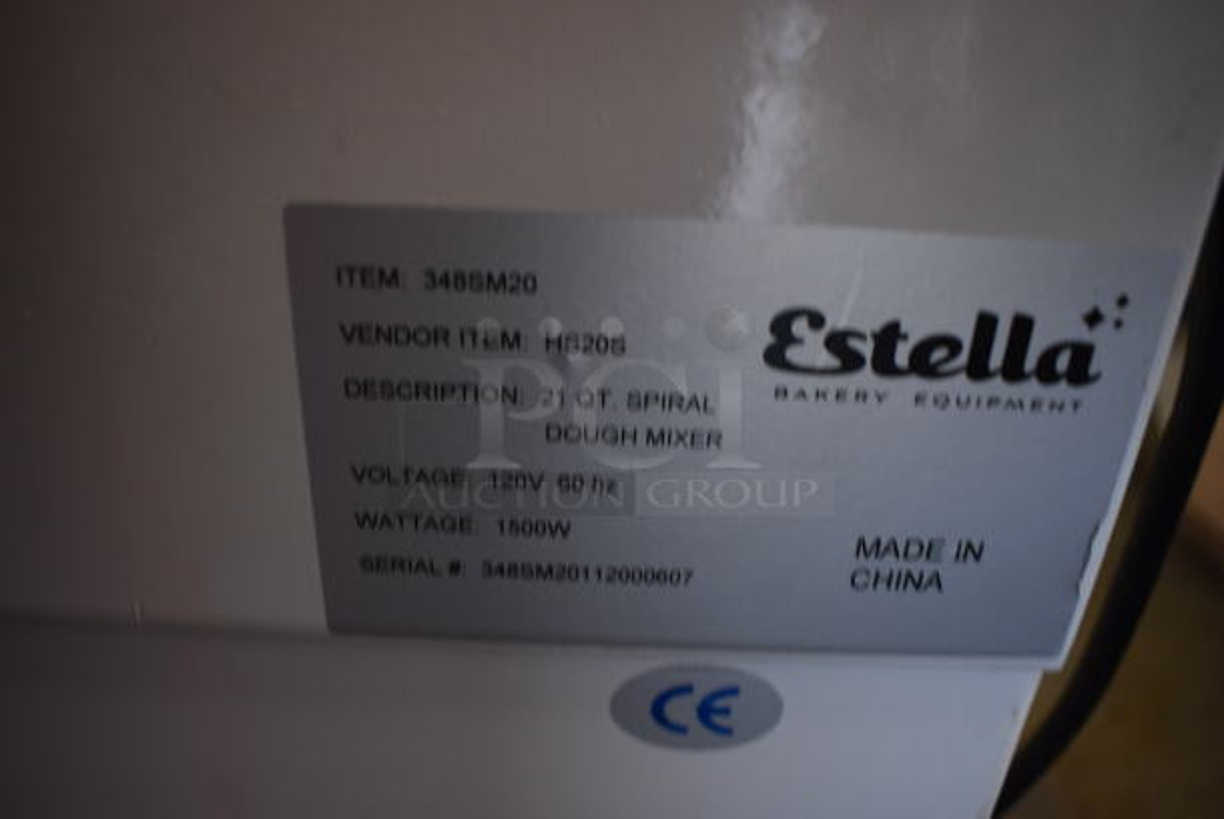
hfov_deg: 61.9
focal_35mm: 30
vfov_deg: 43.7
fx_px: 1021
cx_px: 612
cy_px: 410
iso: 800
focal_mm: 20
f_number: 4.5
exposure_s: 1/60
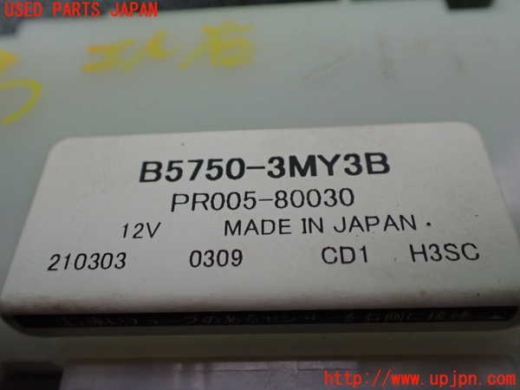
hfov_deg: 60.0
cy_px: 195
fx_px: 451
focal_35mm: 30
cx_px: 260
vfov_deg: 46.8
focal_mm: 5.4
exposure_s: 1/125
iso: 500
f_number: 2.3
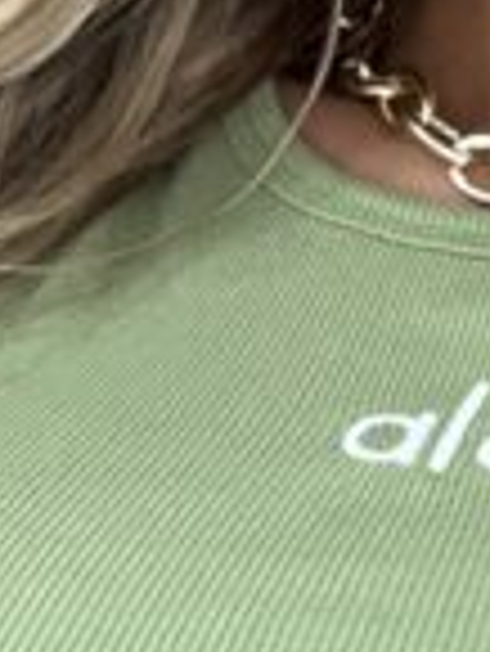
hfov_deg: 3.0
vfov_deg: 4.0
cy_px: 695
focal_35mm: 496
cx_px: 535
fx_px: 9348
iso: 160
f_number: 2.8
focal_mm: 9
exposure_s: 1/120
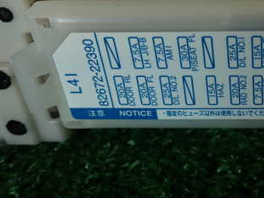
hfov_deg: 32.1
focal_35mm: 57
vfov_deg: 25.5
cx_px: 240
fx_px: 435
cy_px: 69
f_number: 2.3
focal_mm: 5.4
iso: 100
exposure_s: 1/100
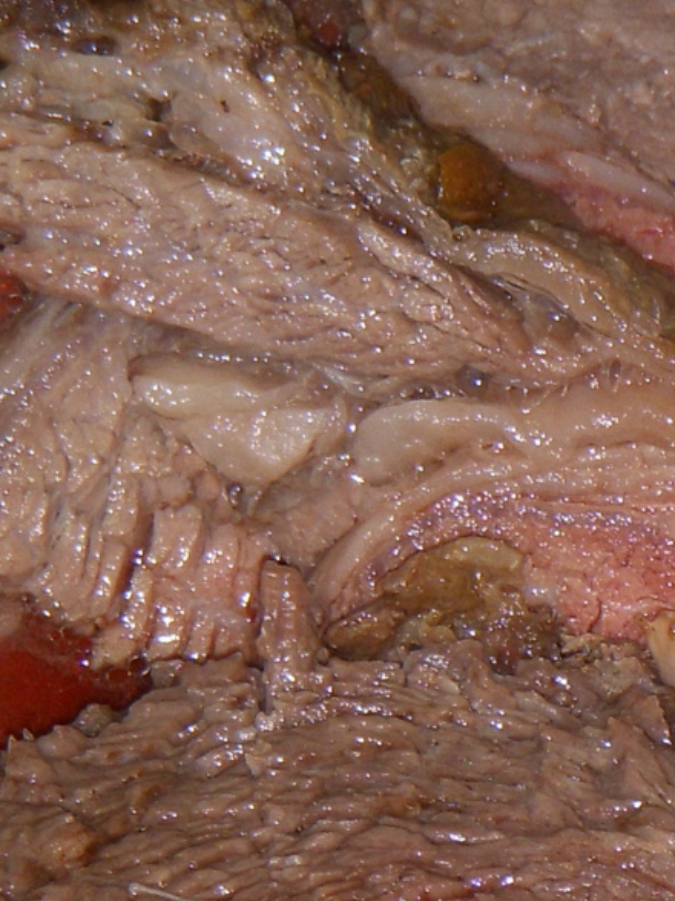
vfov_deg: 5.3
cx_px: 953
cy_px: 907
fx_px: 9701
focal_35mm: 373
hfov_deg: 4.0
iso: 100
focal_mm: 18.9
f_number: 4.2
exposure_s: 1/60
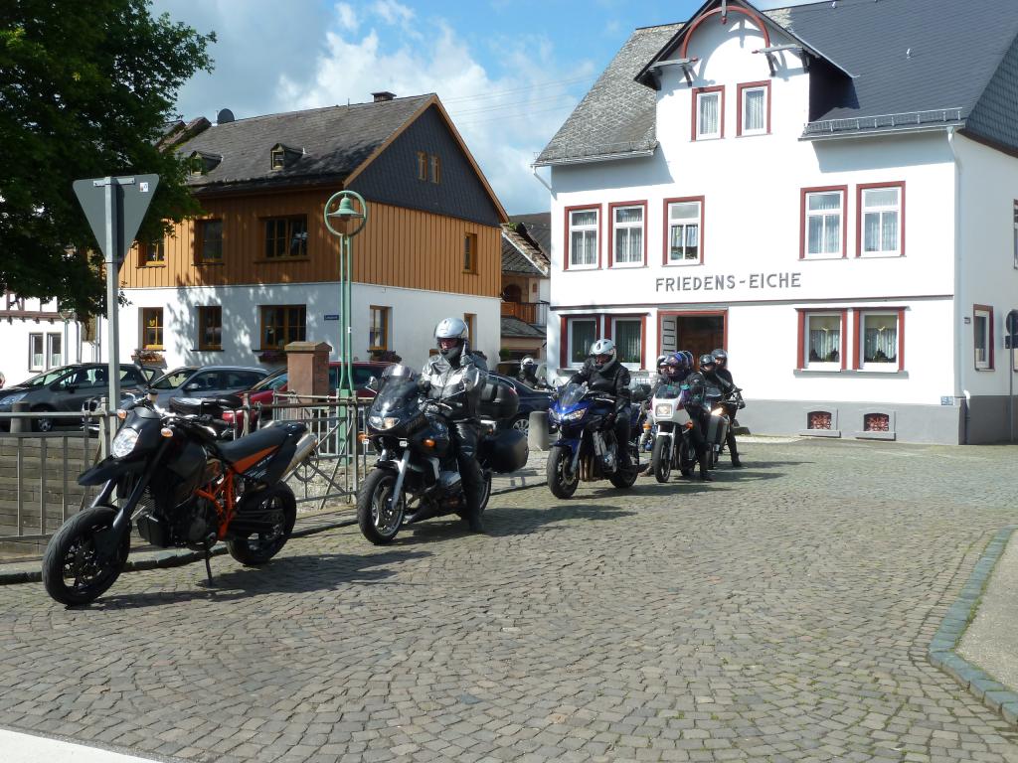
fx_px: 1176
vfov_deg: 36.0
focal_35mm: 40
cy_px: 382
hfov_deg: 46.8
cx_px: 509
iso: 80
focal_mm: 6.5
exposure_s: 1/400
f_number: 4.5
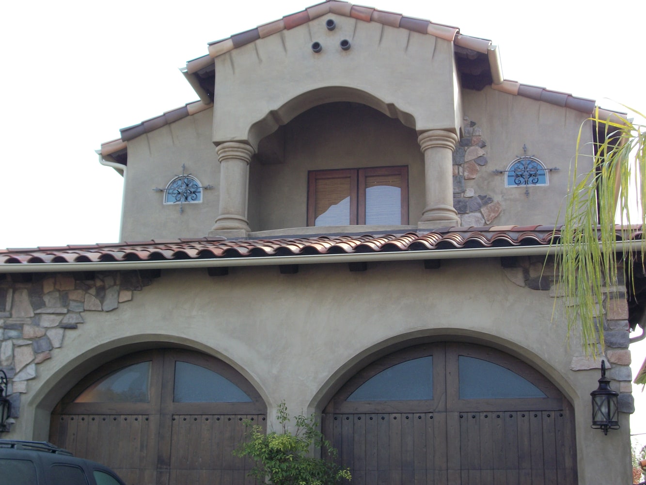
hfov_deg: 35.5
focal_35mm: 54
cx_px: 323
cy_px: 242
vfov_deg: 27.0
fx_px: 1008
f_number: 4
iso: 80
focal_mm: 9.7
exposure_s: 1/160
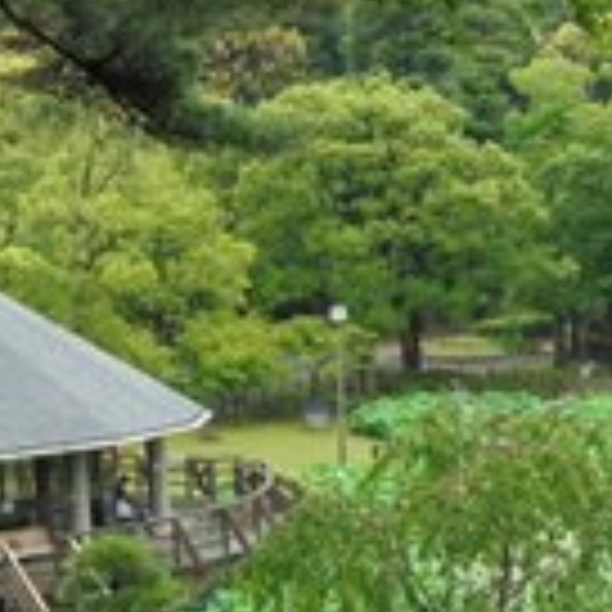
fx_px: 2540
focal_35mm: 127
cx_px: 522
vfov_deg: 13.7
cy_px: 490
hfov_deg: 13.6
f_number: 4.8
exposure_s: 1/250
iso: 200
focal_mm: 8.9
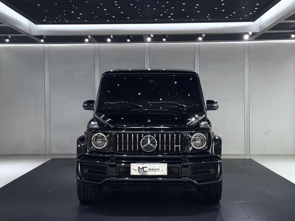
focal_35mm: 48
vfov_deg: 30.3
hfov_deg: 39.7
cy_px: 110
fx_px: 409
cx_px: 148
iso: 100
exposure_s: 1/76
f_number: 1.78
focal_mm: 6.76
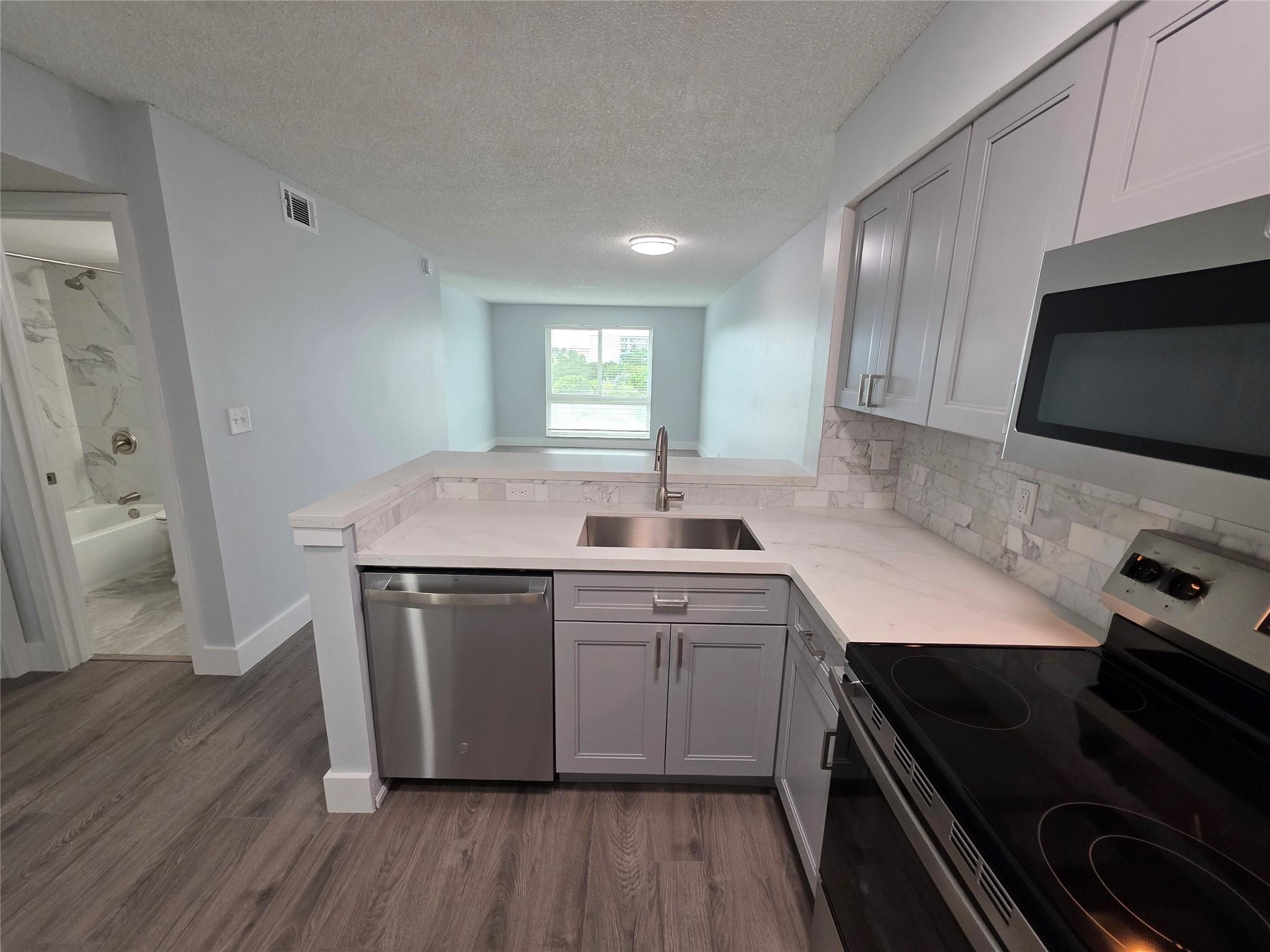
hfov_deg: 106.2
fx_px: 477
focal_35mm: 13
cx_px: 635
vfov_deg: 89.9
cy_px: 476
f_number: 1.9
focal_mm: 2.2
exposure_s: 1/120
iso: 200
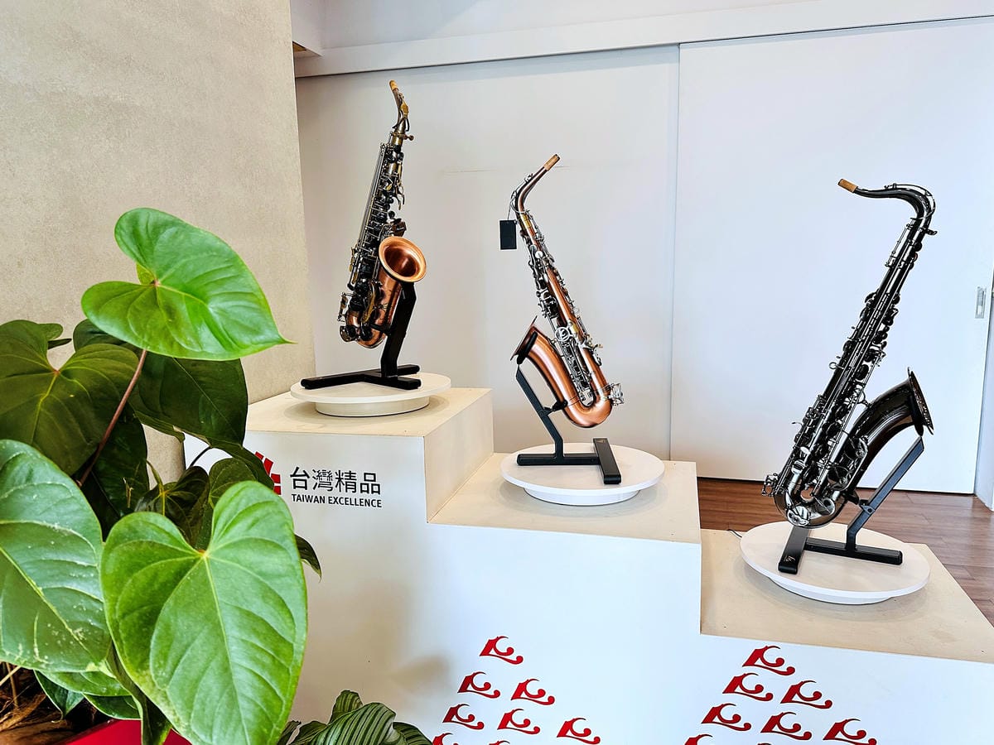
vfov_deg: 56.8
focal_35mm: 24
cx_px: 497
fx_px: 689
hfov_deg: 71.6
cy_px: 372
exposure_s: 1/146
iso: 64
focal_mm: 6.86
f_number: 1.78
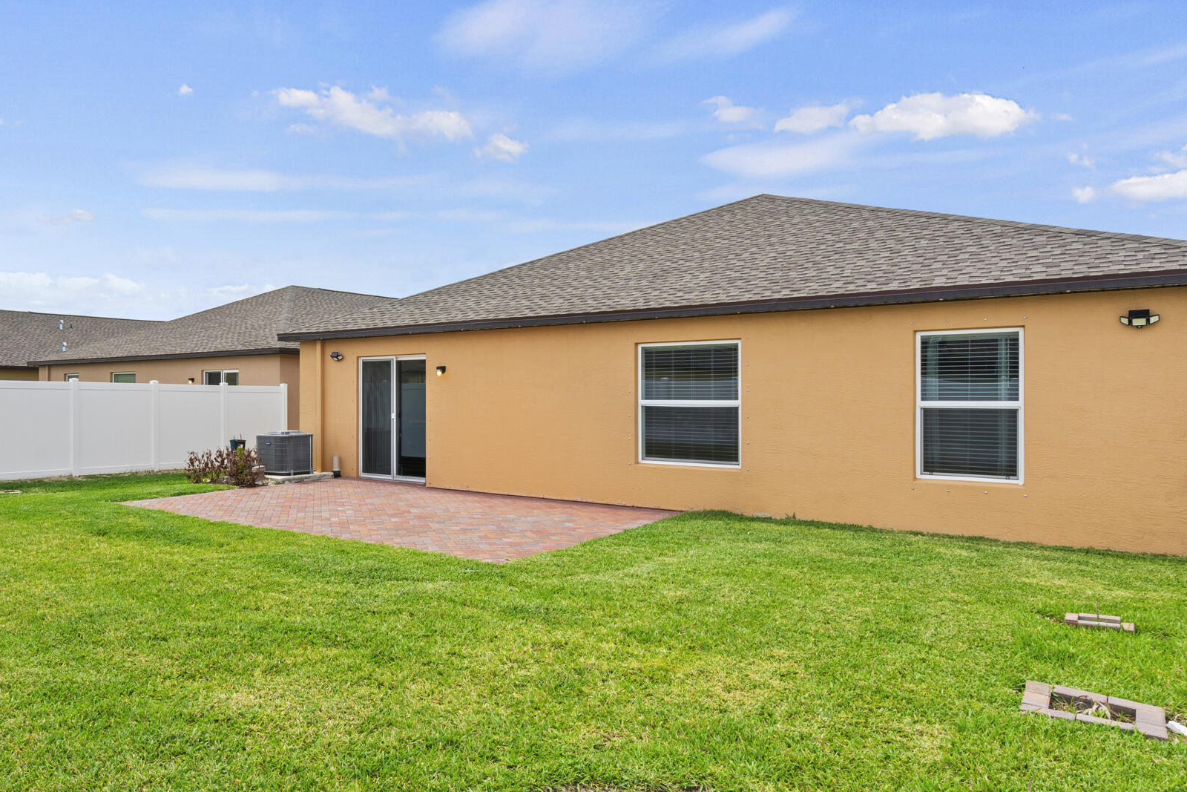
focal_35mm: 25
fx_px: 824
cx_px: 349
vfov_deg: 51.3
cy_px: 423
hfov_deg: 68.4
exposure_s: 1/80
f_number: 10
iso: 100
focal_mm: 16
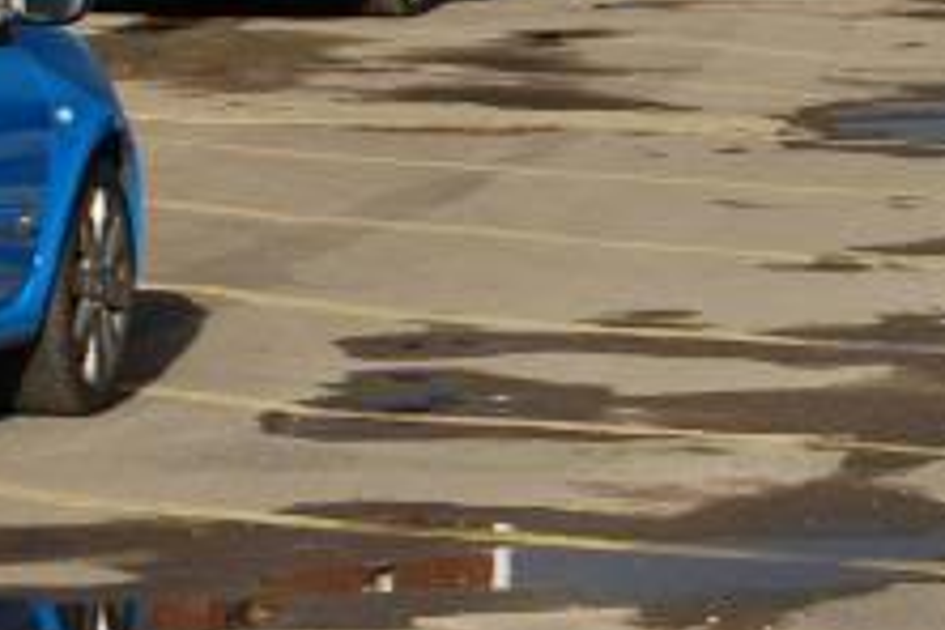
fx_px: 7790
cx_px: 702
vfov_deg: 4.6
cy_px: -424
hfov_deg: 6.9
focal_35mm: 297
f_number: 8
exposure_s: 1/250
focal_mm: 55
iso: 200
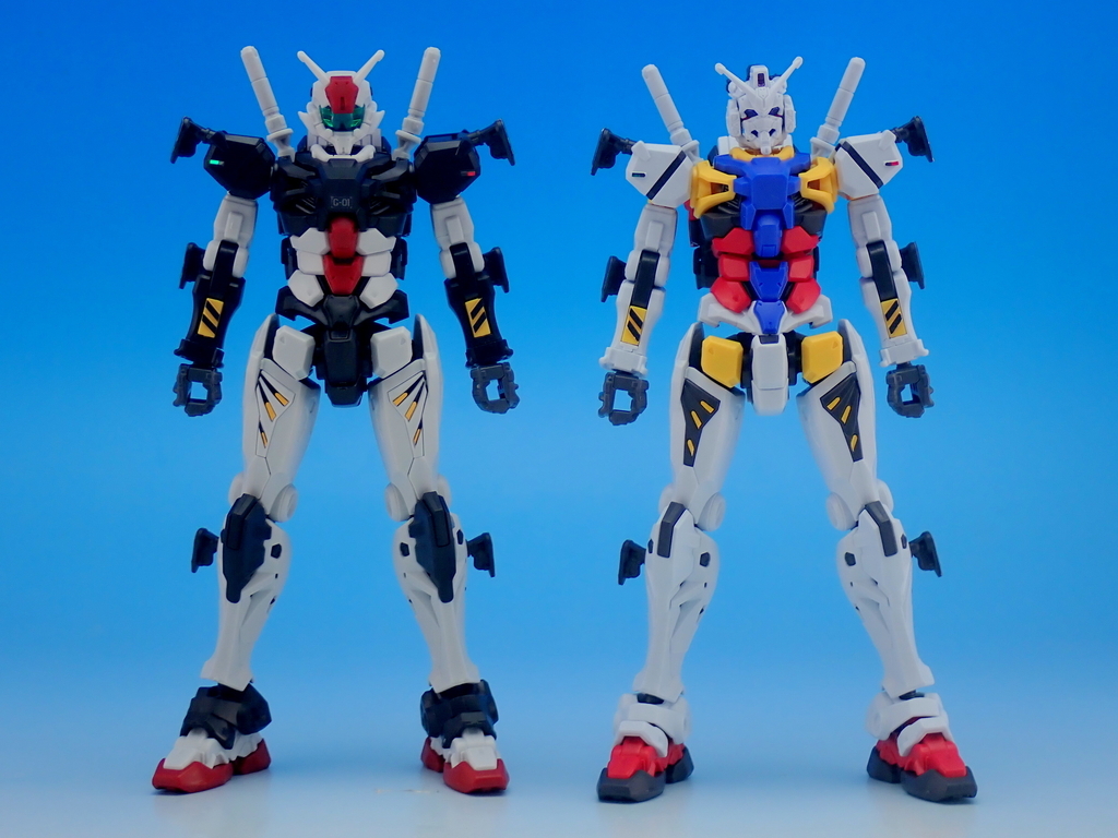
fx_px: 2293
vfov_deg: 20.7
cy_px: 419
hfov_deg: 27.4
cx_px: 559
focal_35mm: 71
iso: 100
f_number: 3.9
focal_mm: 12.73
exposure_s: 1/20
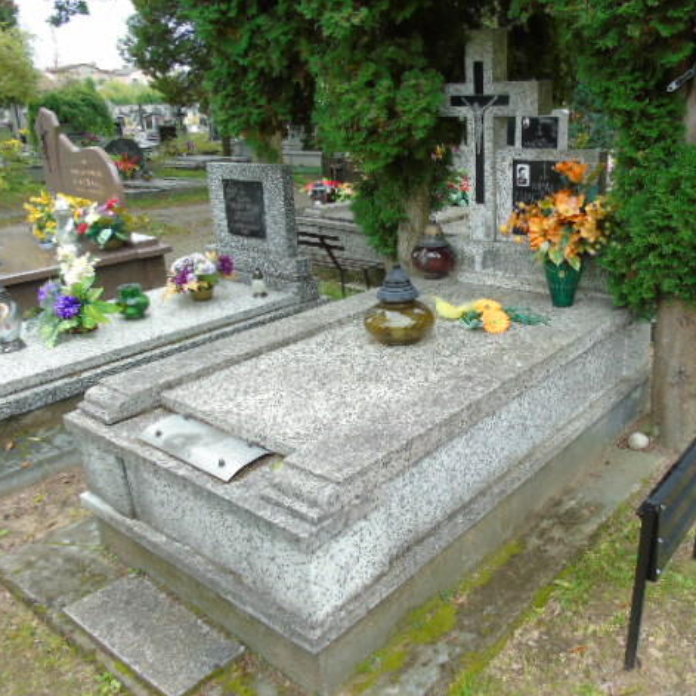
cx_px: 436
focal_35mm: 30
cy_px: 353
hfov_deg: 53.4
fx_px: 682
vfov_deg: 54.0
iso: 80
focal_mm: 4.4
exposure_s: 1/60
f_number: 3.4
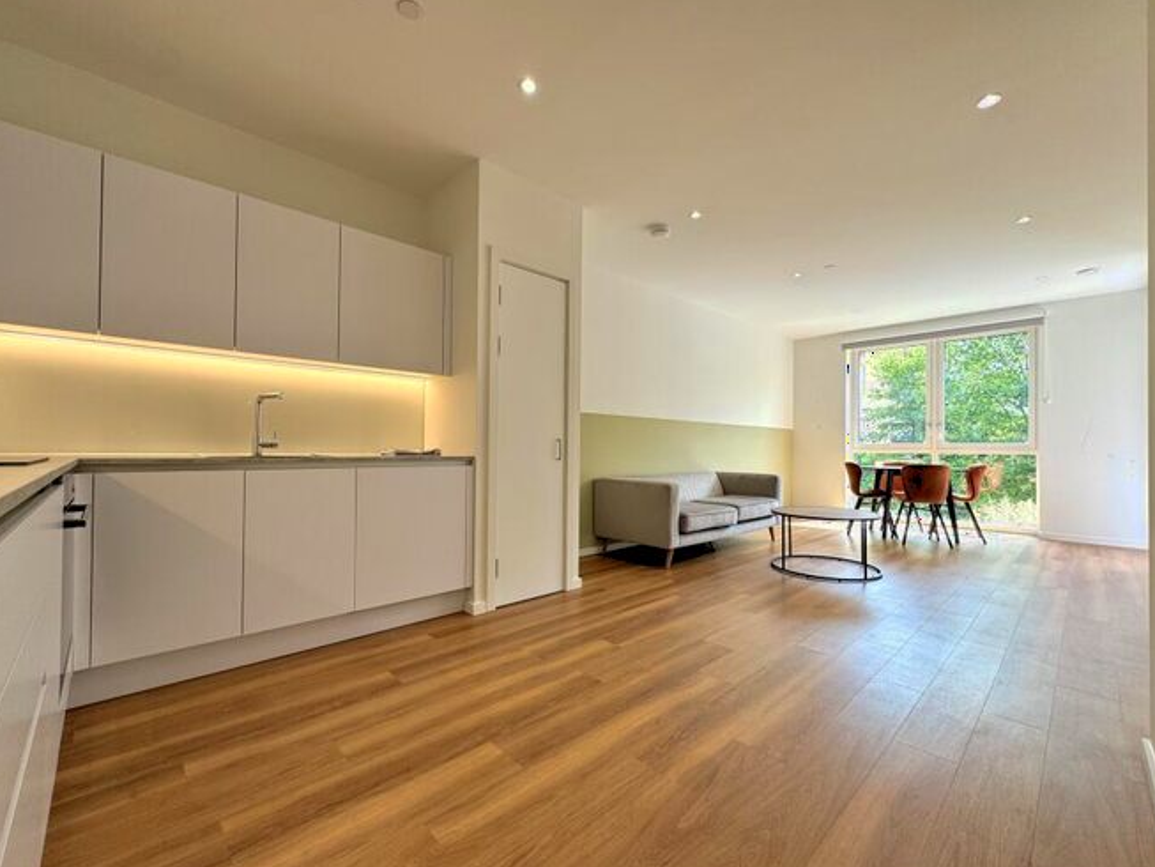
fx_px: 501
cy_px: 443
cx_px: 580
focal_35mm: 15
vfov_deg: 81.8
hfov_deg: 98.2
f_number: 2.2
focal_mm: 2.22
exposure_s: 1/100
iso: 40
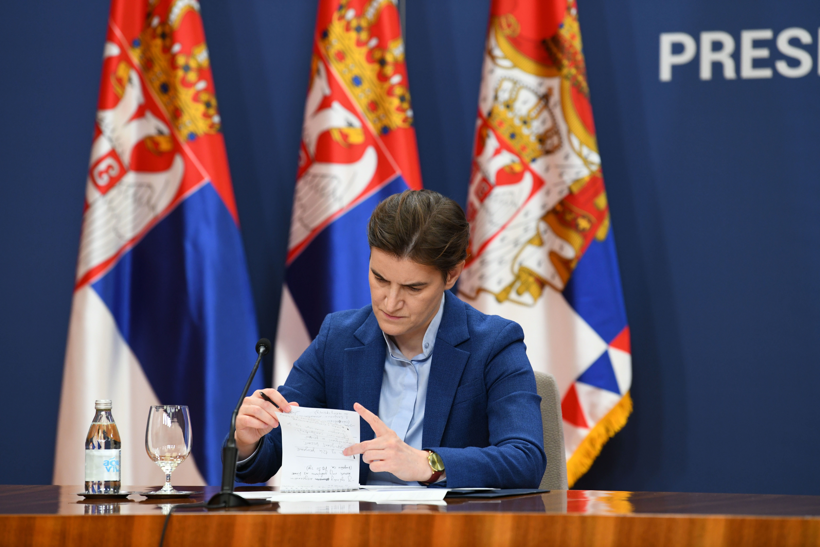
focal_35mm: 200
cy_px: 274
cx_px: 410
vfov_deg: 6.9
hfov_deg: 10.3
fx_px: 4555
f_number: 4
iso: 1600
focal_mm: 200
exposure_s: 1/200
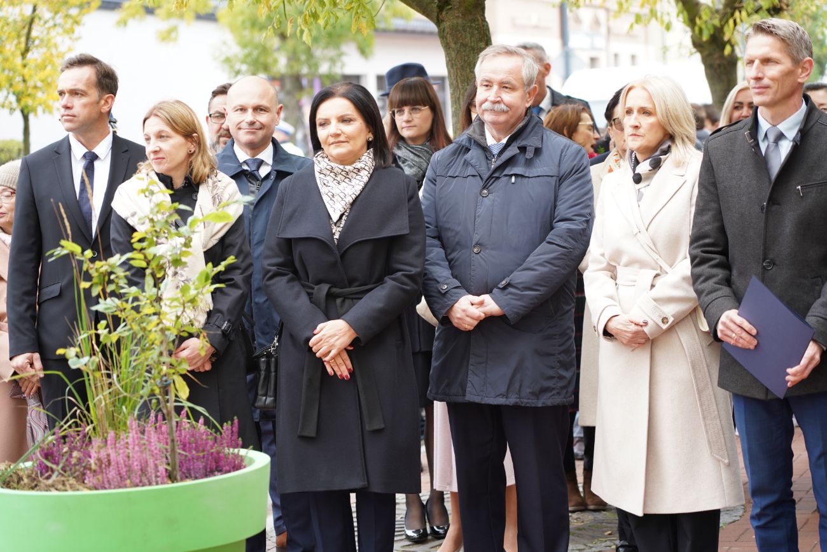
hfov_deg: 19.5
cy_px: 276
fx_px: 2412
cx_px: 414
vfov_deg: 13.0
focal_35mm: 105
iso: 320
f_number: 4
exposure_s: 1/100
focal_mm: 105
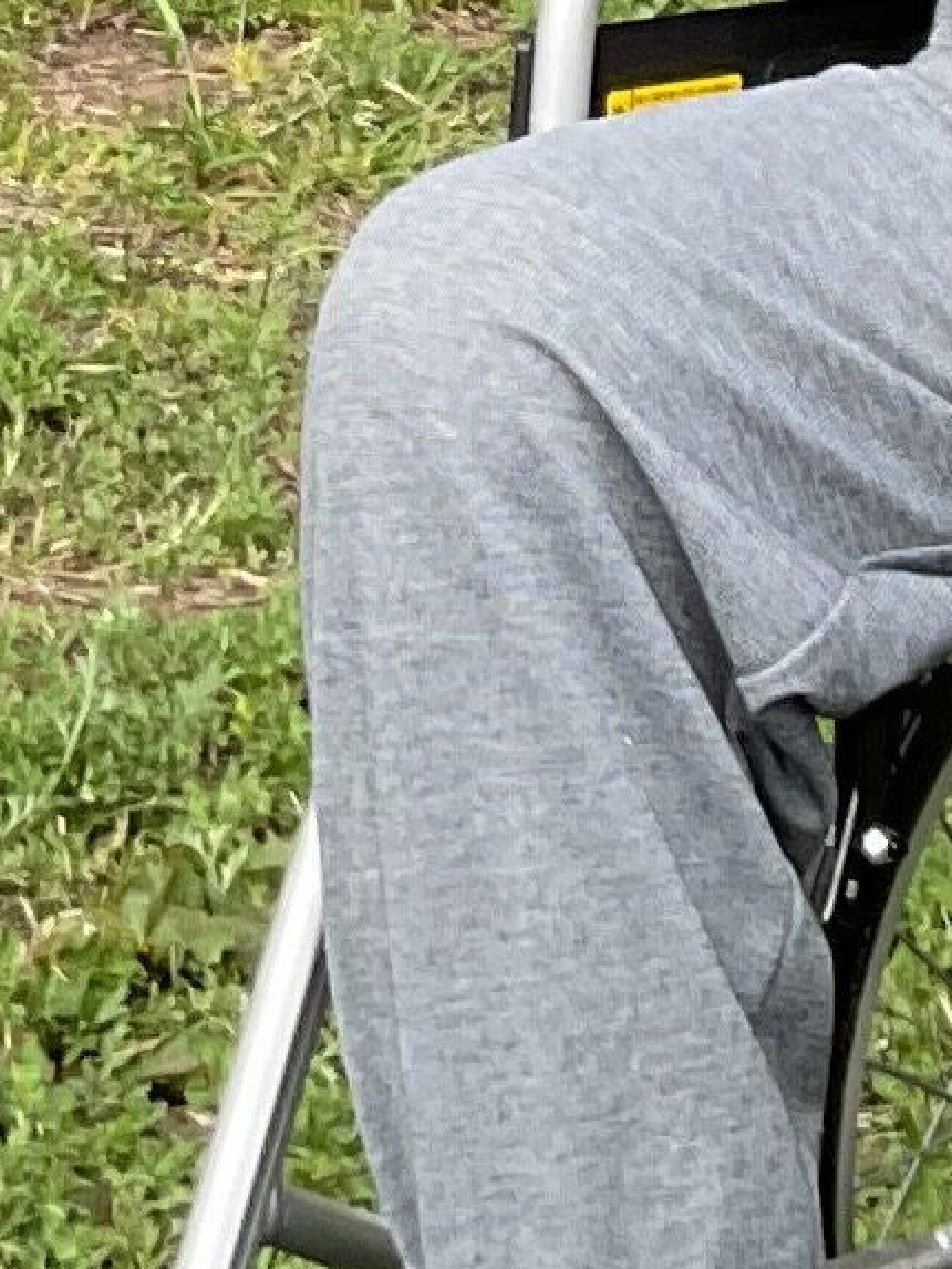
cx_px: 558
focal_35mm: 204
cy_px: -1595
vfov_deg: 8.9
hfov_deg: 7.3
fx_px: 7478
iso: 16
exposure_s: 1/188
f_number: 1.8
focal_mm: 3
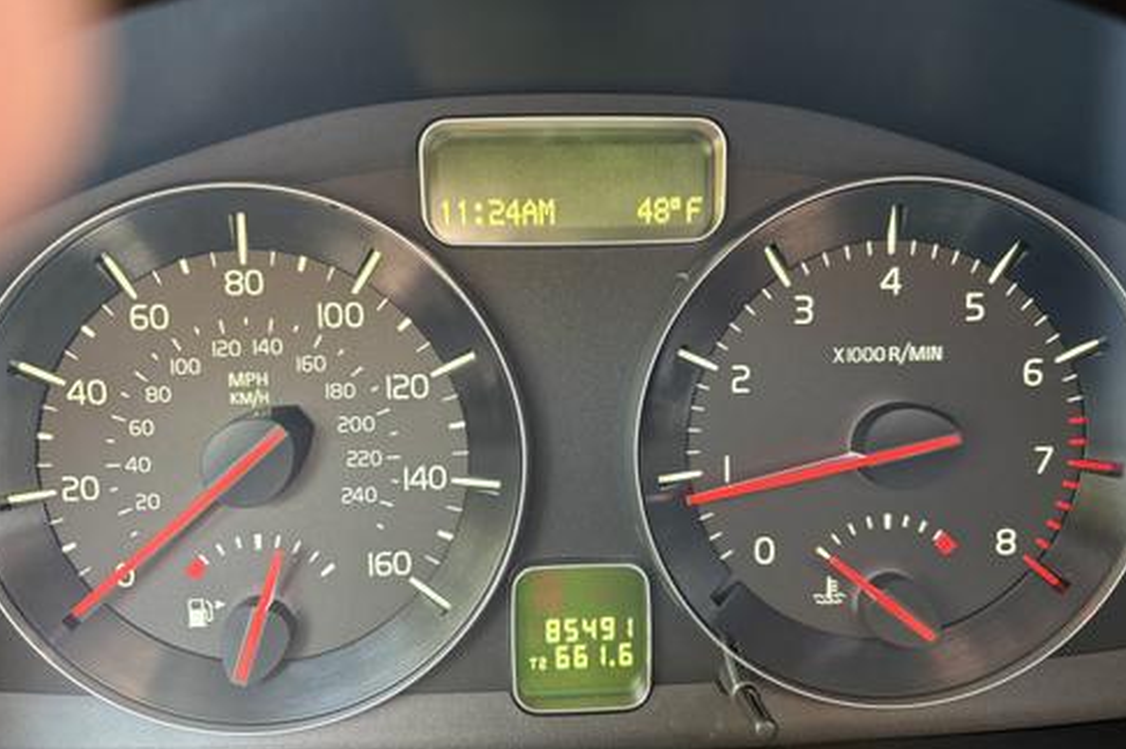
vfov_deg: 46.3
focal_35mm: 28
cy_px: 393
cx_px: 571
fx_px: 875
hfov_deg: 65.5
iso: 500
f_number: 1.6
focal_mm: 5.96
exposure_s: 1/40
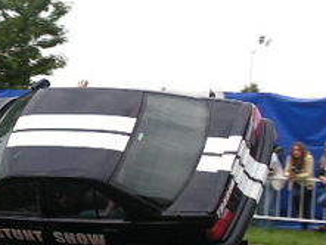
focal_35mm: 120
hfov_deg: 16.3
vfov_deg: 12.3
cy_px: 168
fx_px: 1131
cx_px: 93
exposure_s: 1/80
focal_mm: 8.9
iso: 64
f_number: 3.2
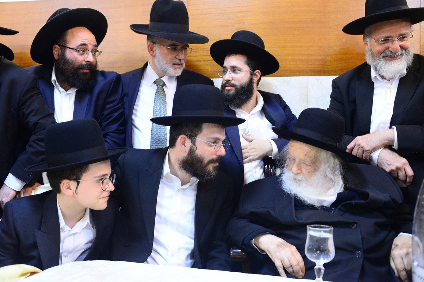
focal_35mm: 35
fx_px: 412
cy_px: 141
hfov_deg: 54.4
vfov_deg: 37.9
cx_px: 212
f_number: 5.6
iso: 4000
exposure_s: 1/50
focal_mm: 35
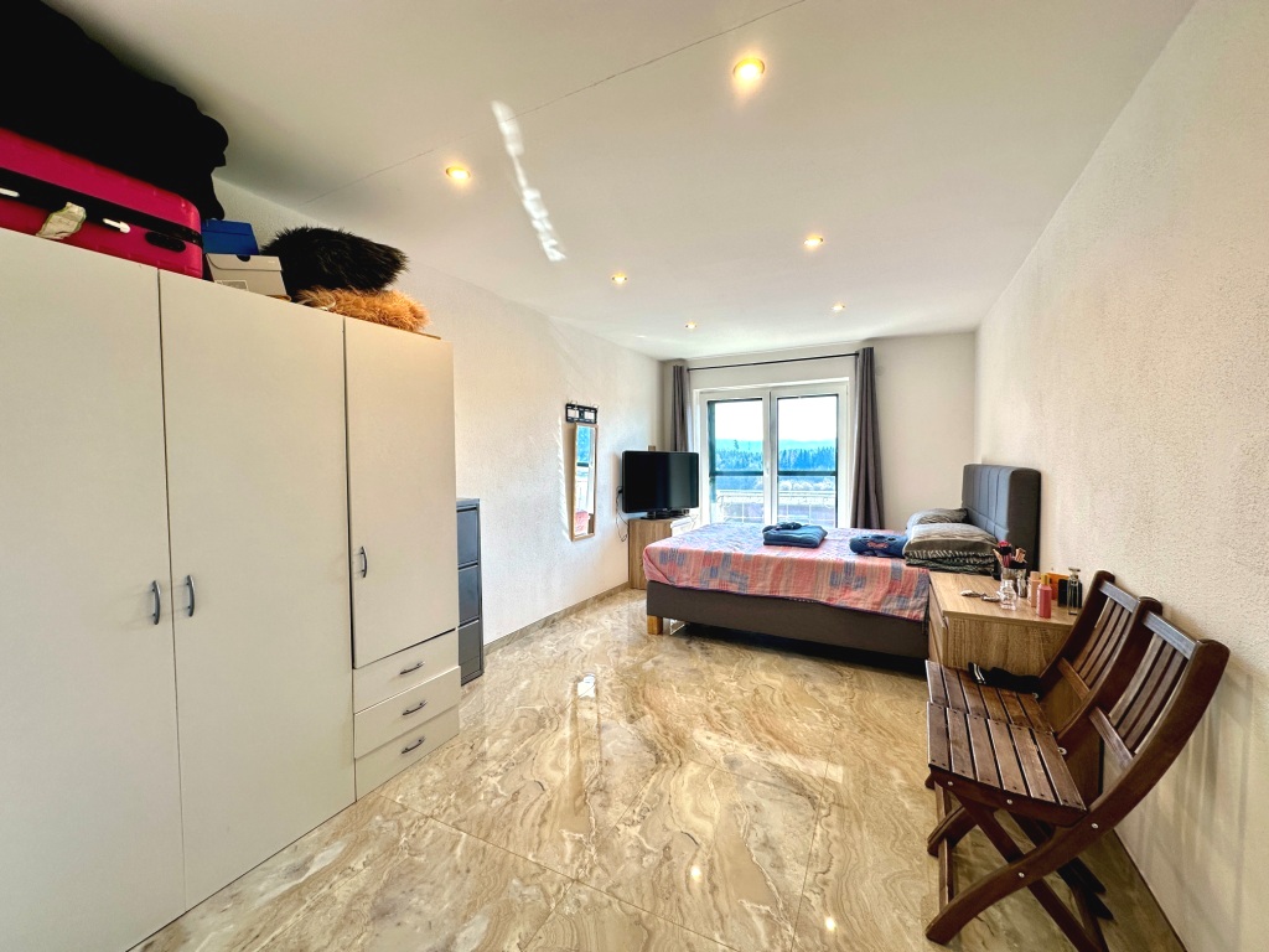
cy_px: 476
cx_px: 634
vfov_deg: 85.7
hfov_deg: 102.1
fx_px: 513
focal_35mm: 14
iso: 64
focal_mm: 2.22
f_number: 2.2
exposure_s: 1/100
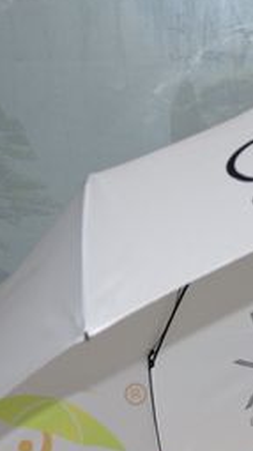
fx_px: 1650
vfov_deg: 15.5
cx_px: 324
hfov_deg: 8.6
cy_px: 373
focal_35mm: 138
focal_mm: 28
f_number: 4.5
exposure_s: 1/60
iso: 320
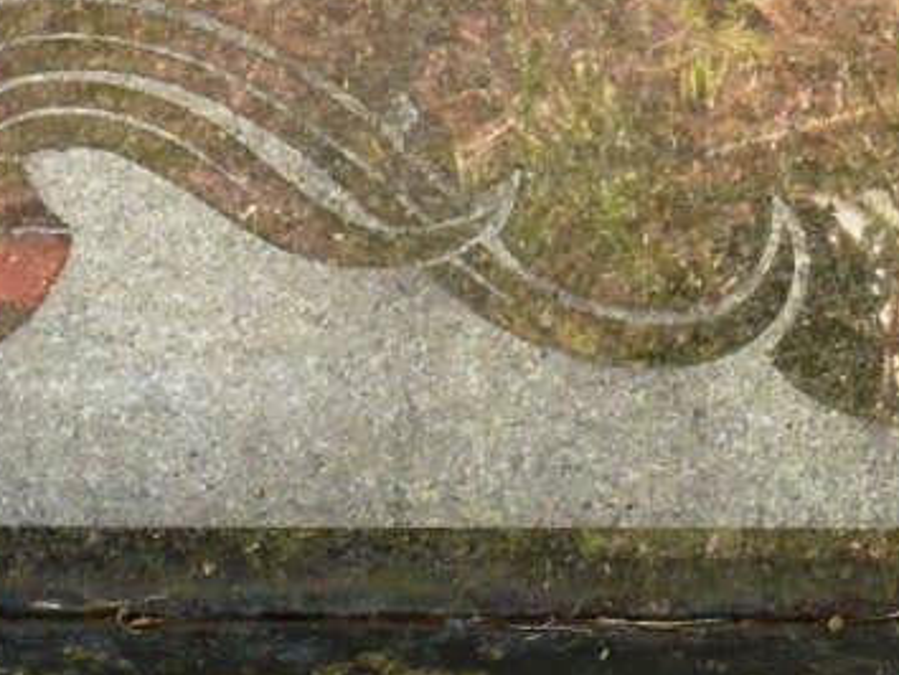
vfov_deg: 4.5
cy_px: -269
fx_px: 8628
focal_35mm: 332
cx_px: 592
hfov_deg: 6.0
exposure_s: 1/125
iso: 200
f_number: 3.5
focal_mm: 16.1
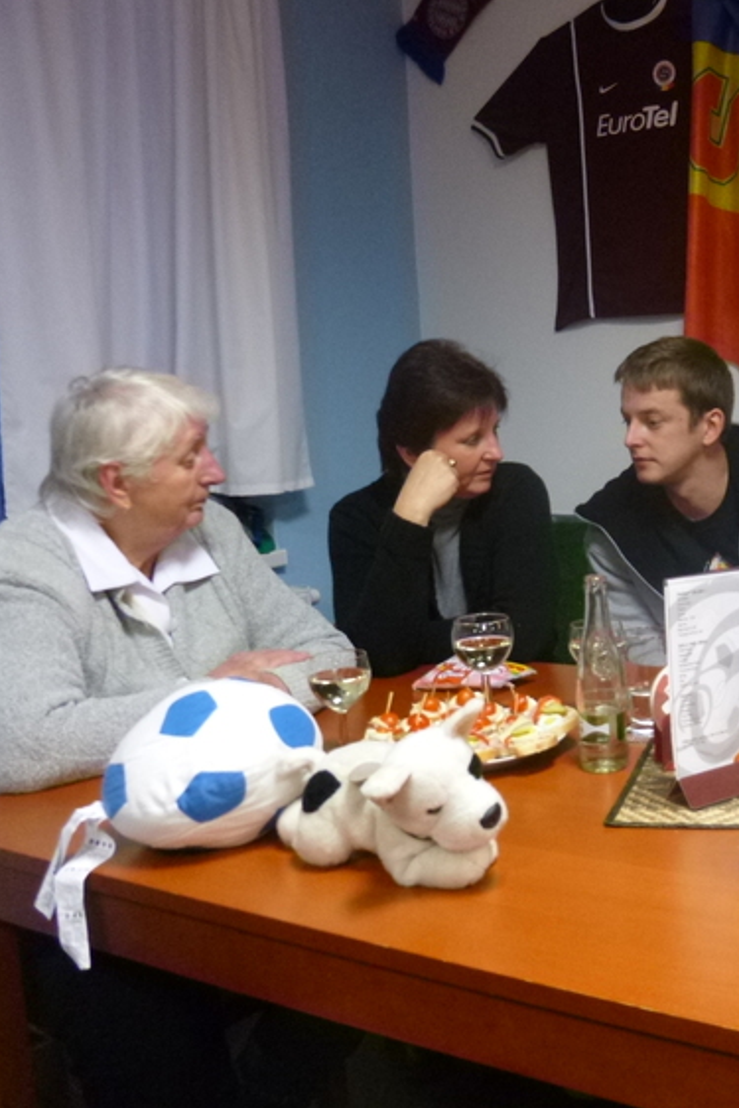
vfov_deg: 51.8
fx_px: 1139
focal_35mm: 37
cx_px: 733
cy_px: 519
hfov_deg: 33.1
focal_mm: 4.5
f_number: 3.1
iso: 400
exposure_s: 1/15
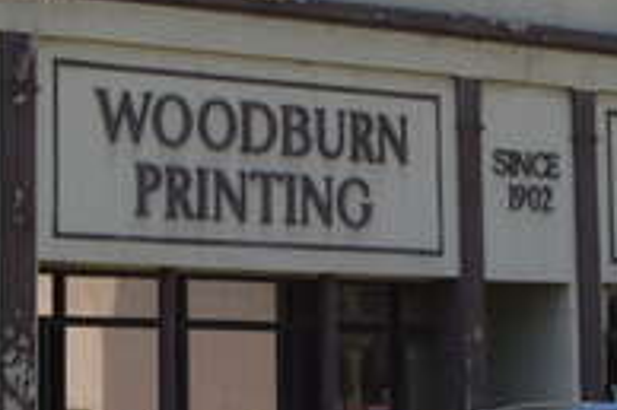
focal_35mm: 161
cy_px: -194
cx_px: -64
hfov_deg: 12.5
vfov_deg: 8.3
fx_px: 2757
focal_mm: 26
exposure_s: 1/250
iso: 100
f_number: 8
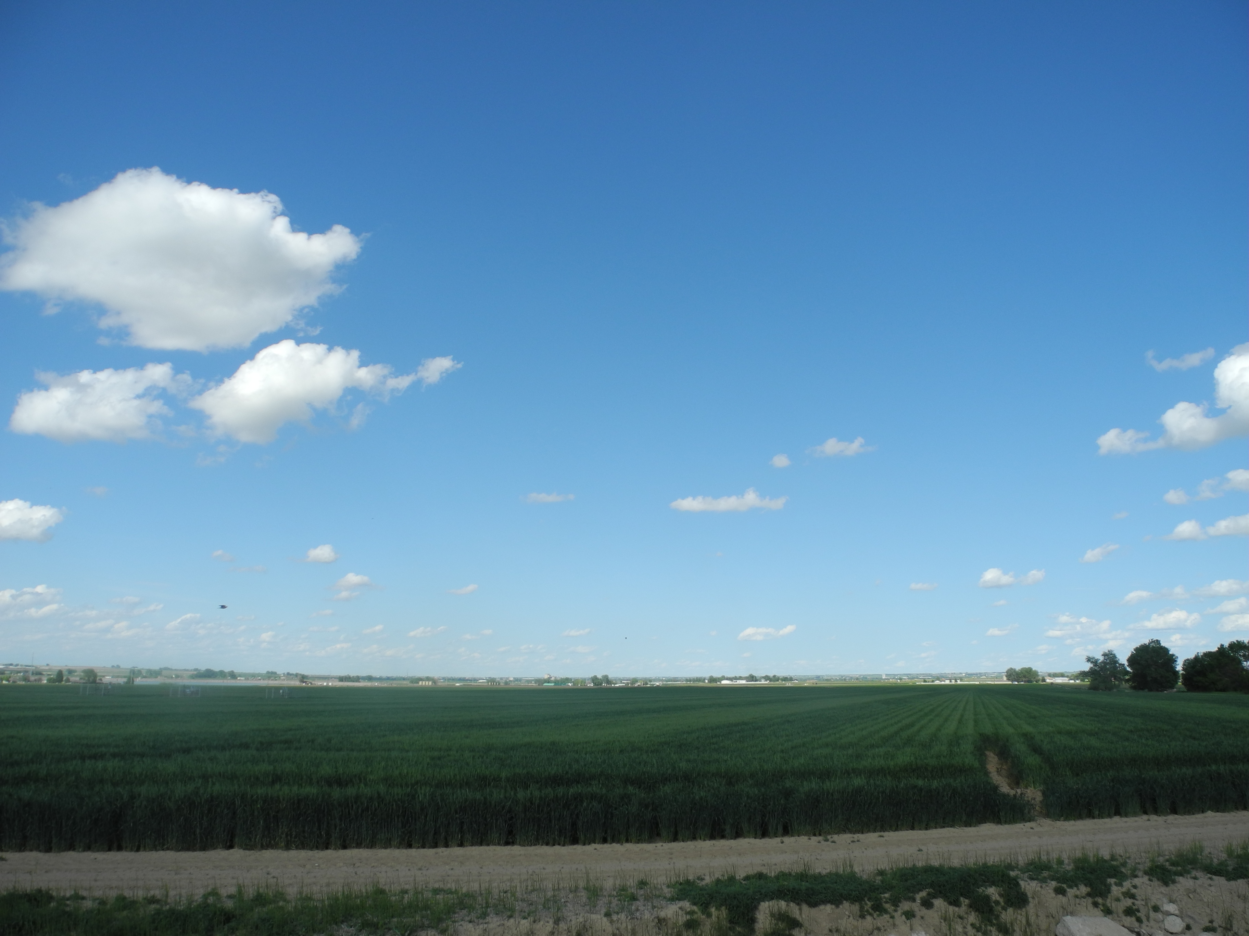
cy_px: 468
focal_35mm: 28
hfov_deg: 63.4
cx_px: 624
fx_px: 1010
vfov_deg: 49.7
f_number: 4.5
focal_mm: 6
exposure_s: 1/800
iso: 100
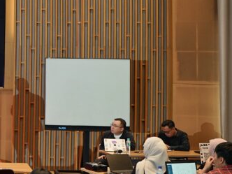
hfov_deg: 20.7
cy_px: 52
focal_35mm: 83
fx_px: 556
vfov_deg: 17.7
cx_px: -96
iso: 500
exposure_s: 1/100
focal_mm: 28
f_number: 2.8
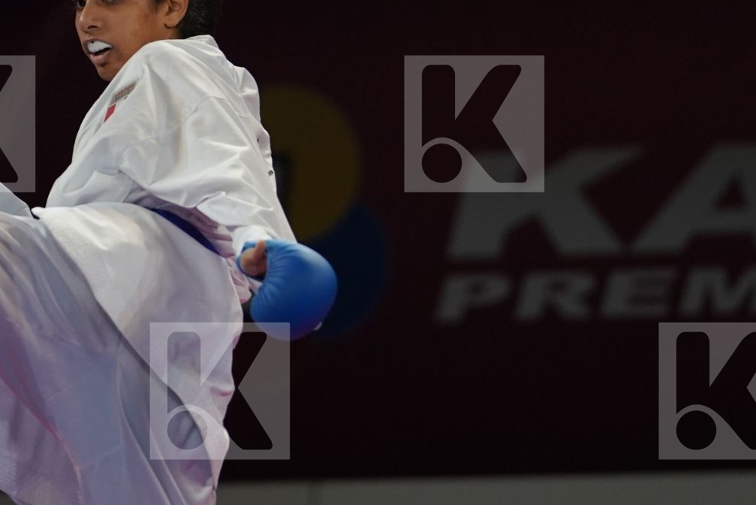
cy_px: 124
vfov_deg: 2.6
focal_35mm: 536
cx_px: 220
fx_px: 11259
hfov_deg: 3.8
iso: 1250
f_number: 2.8
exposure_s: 1/1000
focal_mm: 200
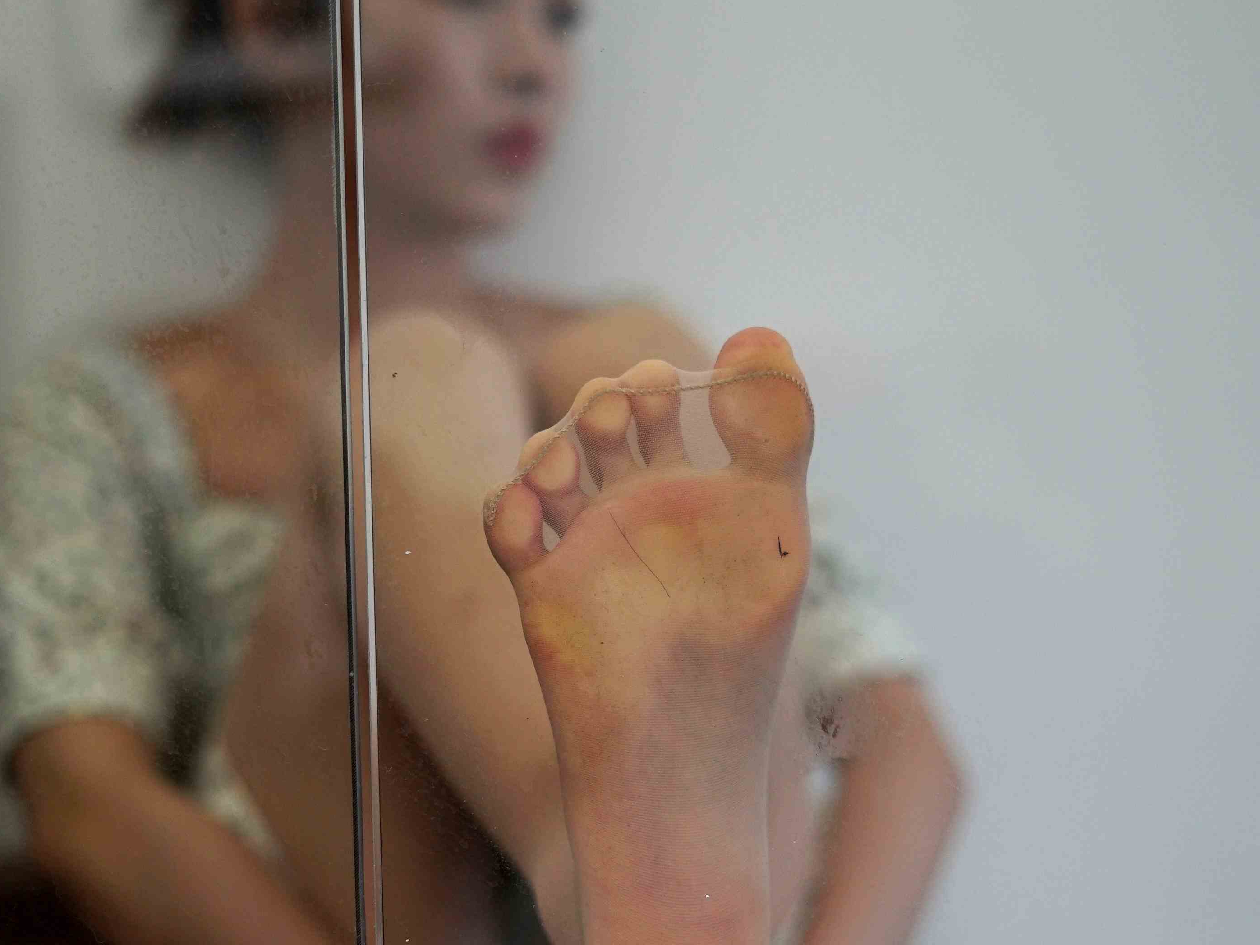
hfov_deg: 26.7
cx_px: 629
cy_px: 724
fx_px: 2657
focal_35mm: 73
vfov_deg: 20.0
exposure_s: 1/500
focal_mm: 50
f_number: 2
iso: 800
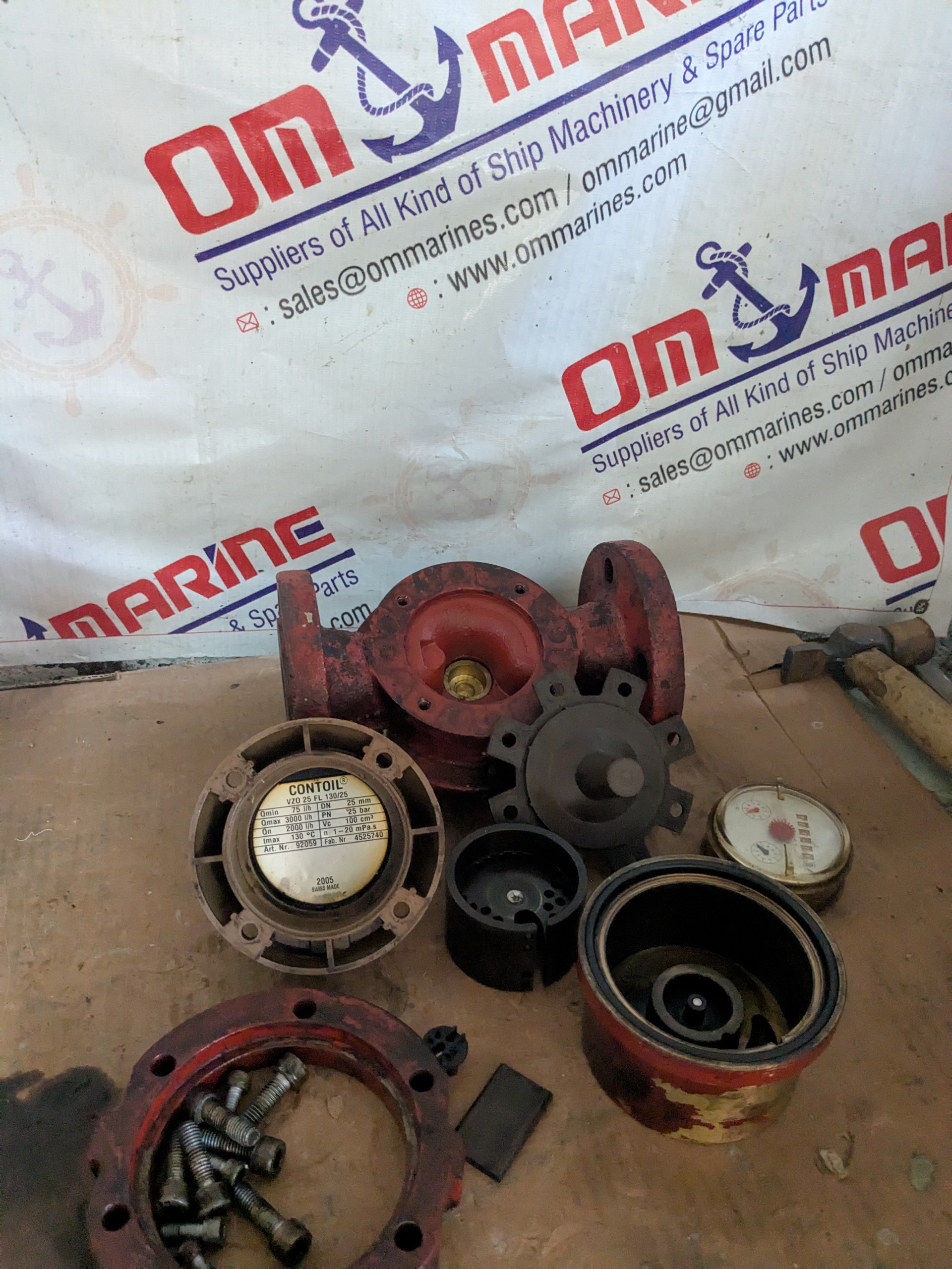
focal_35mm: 27
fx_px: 990
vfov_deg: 65.3
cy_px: 634
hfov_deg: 51.4
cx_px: 476
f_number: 1.73
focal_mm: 4.38
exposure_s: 1/99.9
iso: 1988
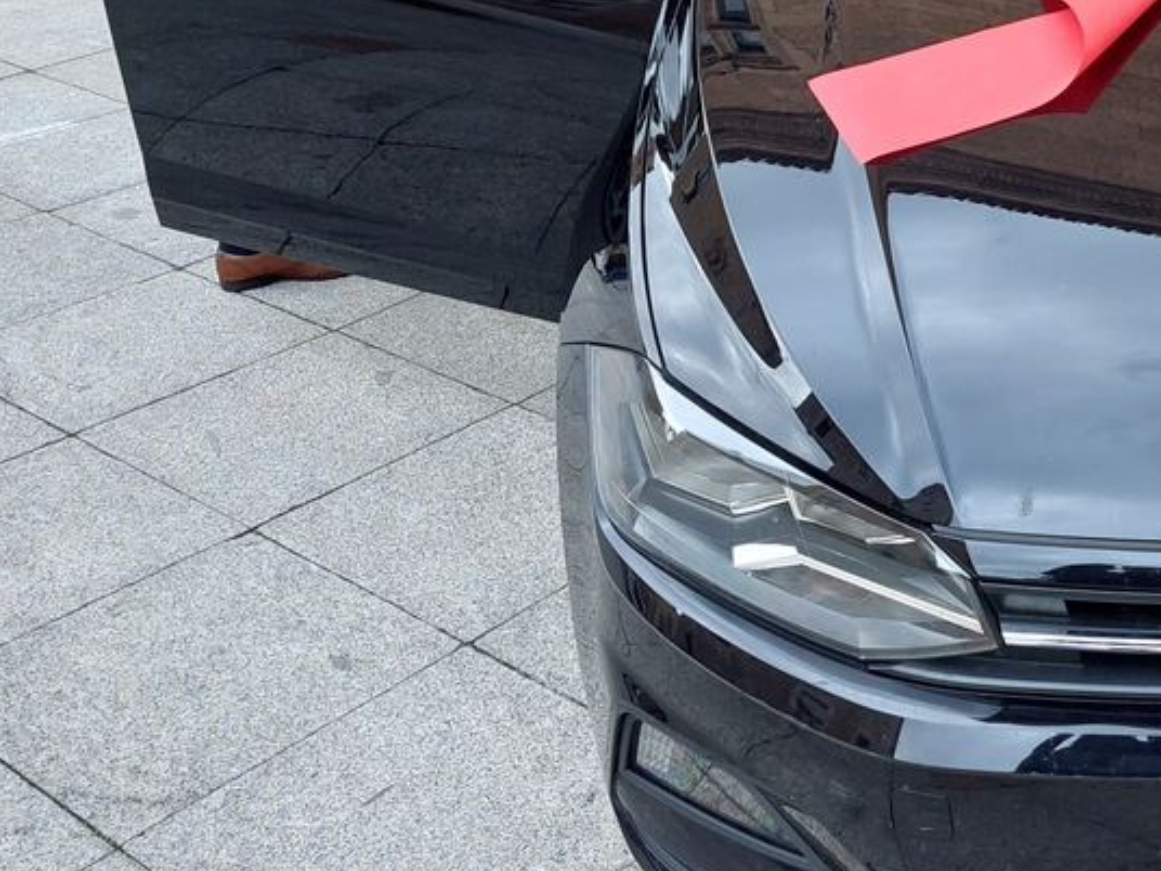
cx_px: 1001
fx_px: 1878
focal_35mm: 56
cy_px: 191
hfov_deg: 32.9
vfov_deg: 25.7
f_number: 1.8
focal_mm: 5.23
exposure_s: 1/60
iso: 160
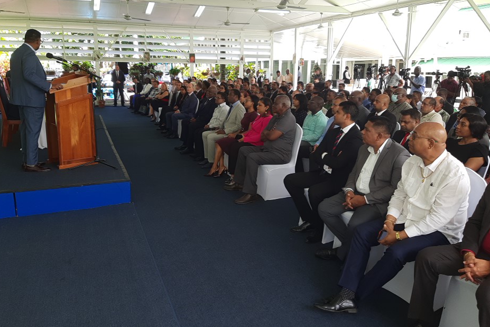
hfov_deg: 65.5
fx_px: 381
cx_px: 238
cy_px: 147
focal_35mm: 28
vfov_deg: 46.3
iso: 40
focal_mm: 3.92
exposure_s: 1/184
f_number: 1.7
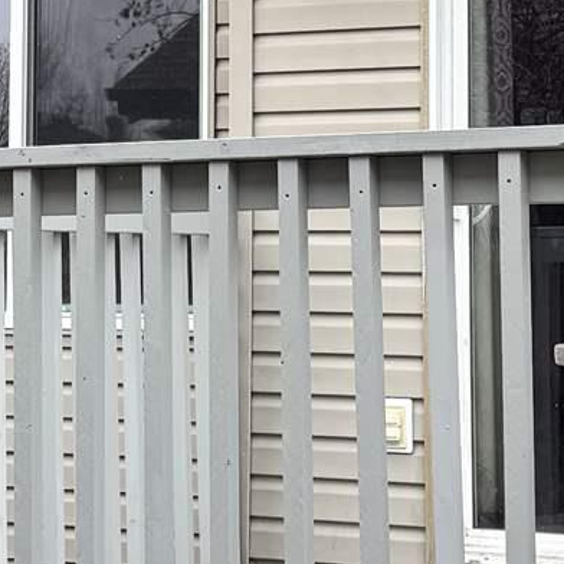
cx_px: 153
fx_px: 2489
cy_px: 20
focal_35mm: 135
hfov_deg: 12.9
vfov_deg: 12.8
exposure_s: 1/544
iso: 50
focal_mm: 5.96
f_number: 1.6
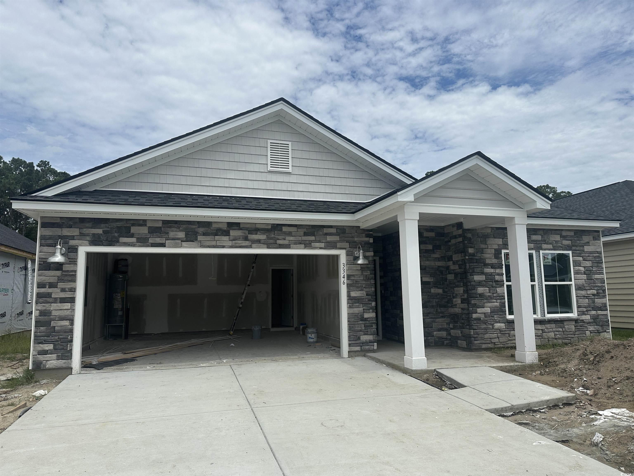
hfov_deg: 71.6
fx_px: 440
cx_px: 317
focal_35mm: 24
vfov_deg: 56.8
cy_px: 238
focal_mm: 6.86
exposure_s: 1/8197
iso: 80
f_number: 1.78
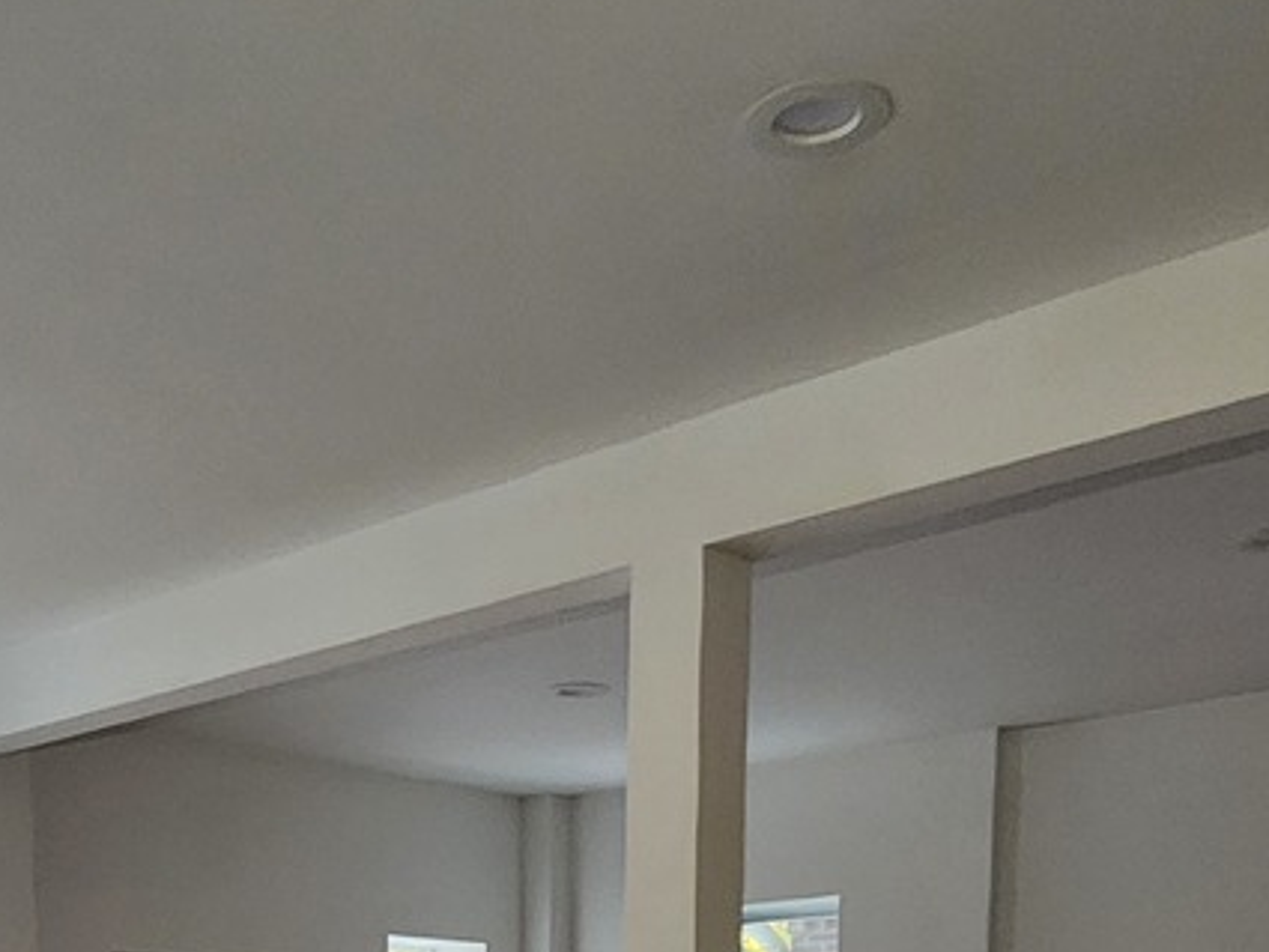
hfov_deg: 42.0
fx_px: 1613
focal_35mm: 44
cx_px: 364
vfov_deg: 26.3
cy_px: 1331
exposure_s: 1/30
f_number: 2.2
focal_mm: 2.2
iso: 400
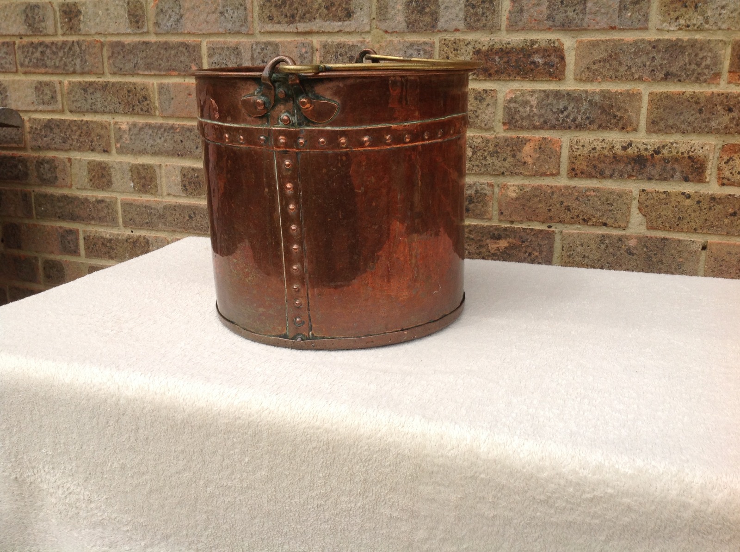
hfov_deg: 52.7
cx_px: 370
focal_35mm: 35
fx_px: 747
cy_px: 276
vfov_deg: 40.6
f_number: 2.4
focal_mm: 4.28
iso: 50
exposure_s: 1/2016
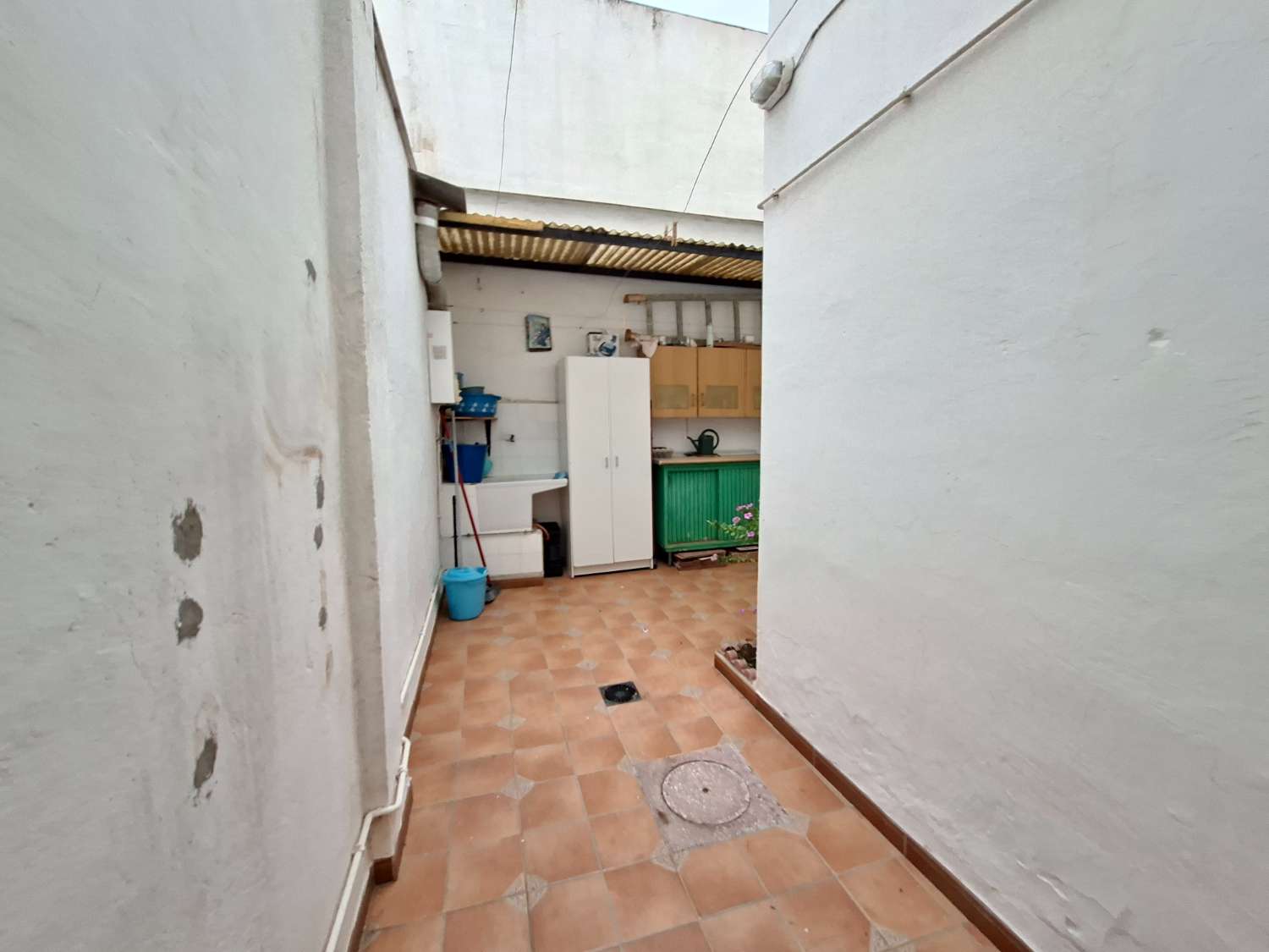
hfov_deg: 106.2
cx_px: 634
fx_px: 477
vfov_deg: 89.9
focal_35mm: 13
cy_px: 476
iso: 200
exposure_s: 1/25
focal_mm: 1.74
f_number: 2.2
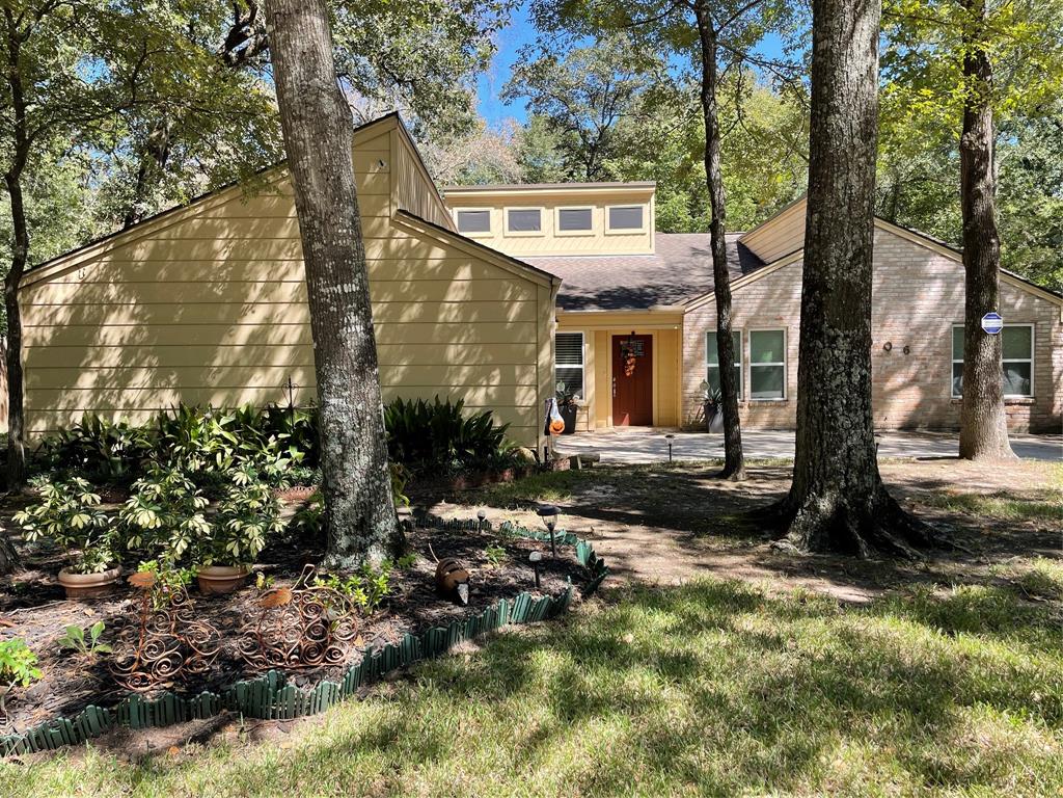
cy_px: 399
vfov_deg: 53.1
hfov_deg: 67.3
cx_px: 532
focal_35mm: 26
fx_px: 798
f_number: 1.6
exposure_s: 1/515
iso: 32
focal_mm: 4.2
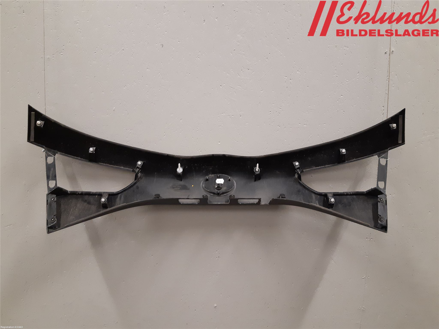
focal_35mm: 26
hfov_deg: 67.3
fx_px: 330
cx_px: 220
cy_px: 164
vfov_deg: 53.1
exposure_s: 1/50
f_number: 1.7
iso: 200
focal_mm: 3.93
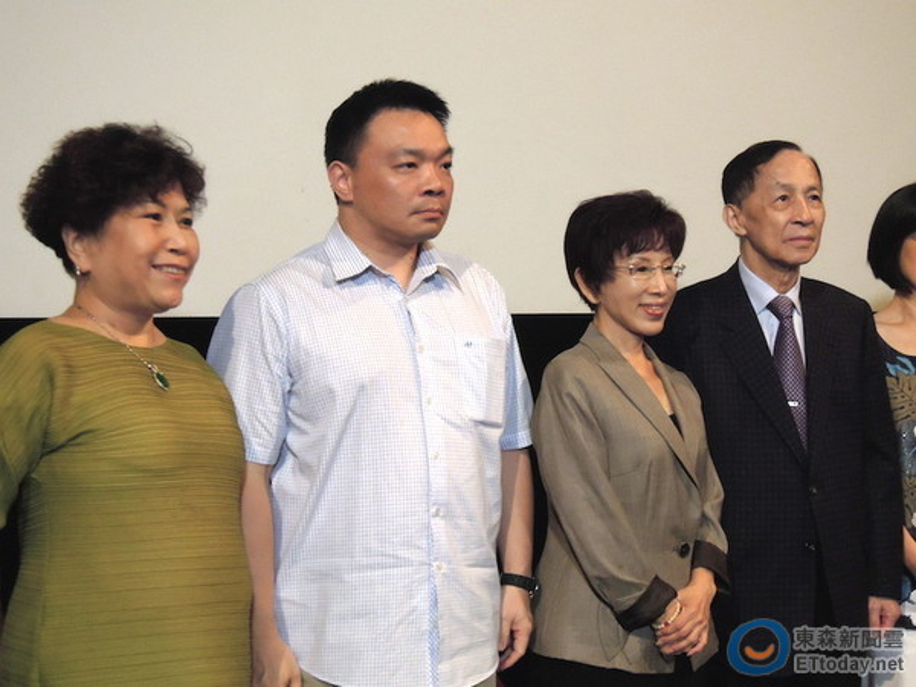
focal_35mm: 55
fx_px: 1455
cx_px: 458
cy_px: 344
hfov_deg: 34.9
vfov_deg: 26.6
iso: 720
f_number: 4
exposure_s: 1/15
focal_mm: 9.9
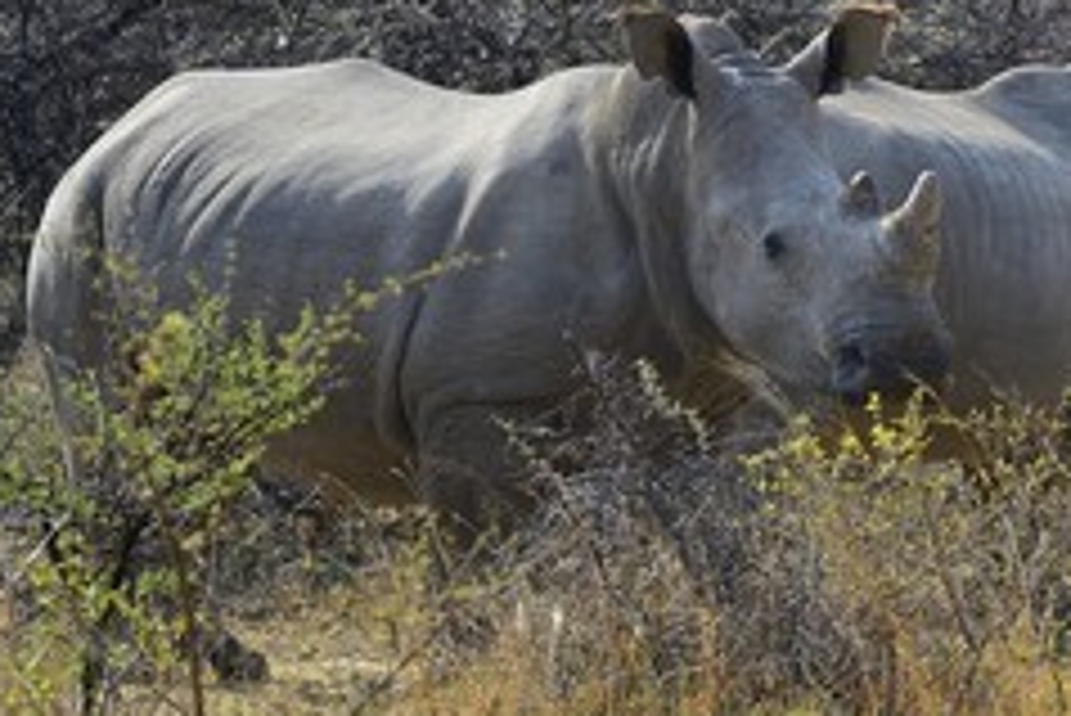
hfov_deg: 4.2
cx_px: 814
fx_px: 14705
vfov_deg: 2.8
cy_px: 302
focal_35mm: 494
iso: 400
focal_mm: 280
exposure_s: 1/500
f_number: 11
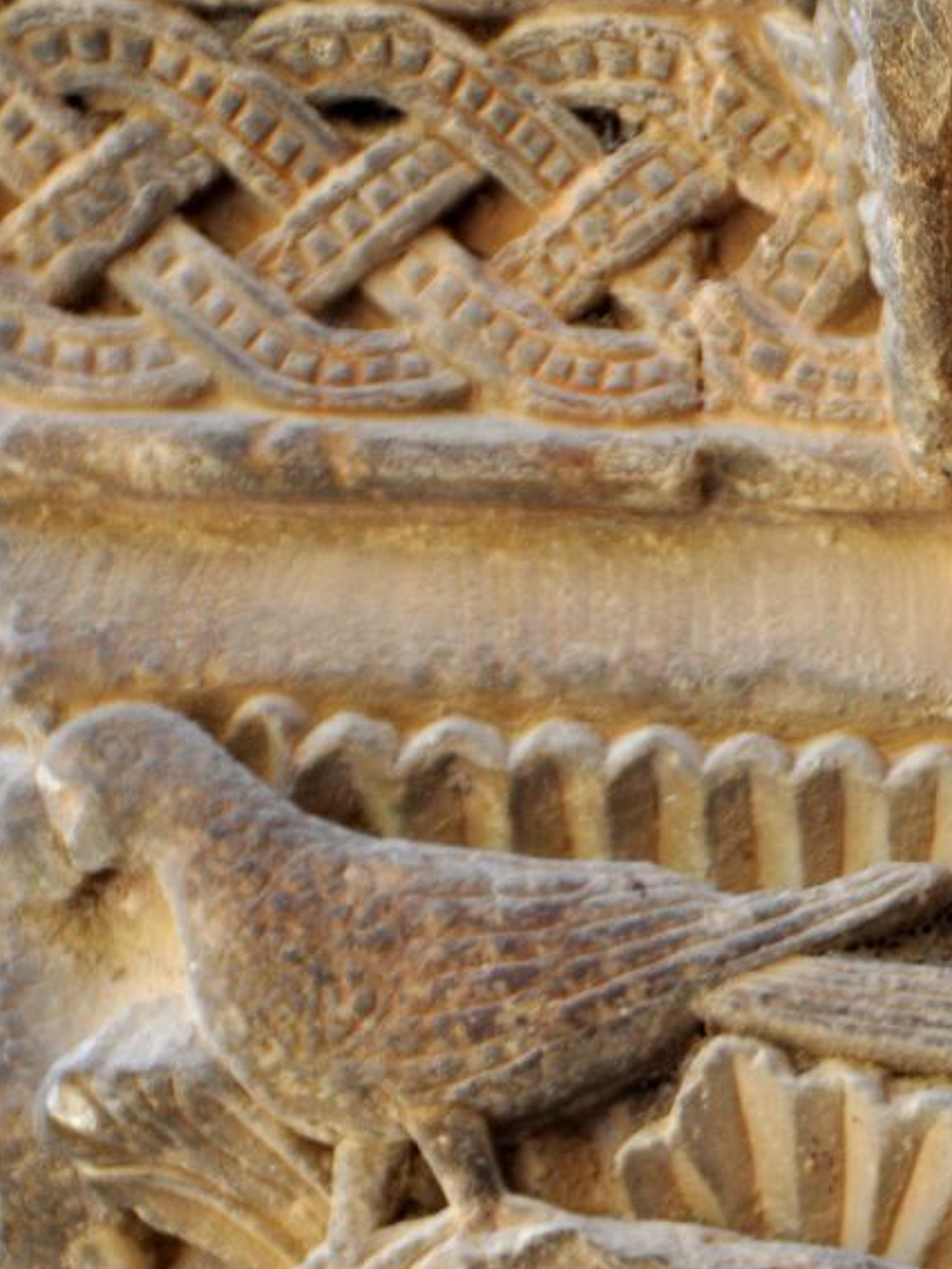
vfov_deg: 3.8
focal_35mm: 519
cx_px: 1062
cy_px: 659
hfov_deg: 2.9
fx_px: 19031
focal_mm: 200
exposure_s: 1/250
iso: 500
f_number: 5.6
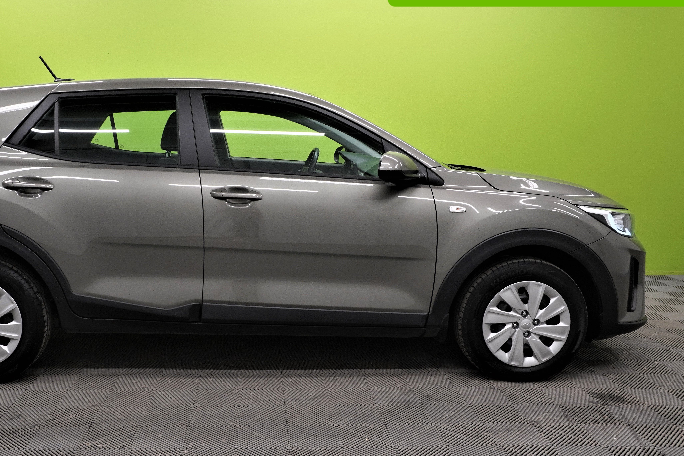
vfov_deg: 37.9
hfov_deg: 53.9
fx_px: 665
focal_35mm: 35
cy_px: 221
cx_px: 262
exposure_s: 1/13
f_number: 9
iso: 320
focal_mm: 16
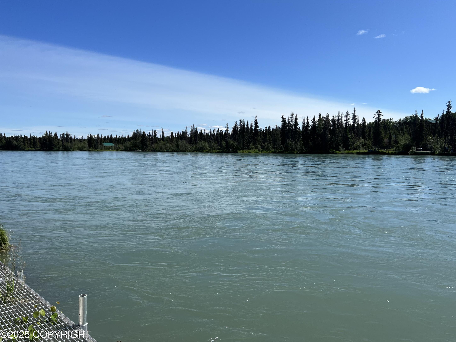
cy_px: 173
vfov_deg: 51.4
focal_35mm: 27
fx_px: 356
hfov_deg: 65.3
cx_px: 236
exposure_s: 1/6579
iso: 50
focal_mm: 5.7
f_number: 1.5
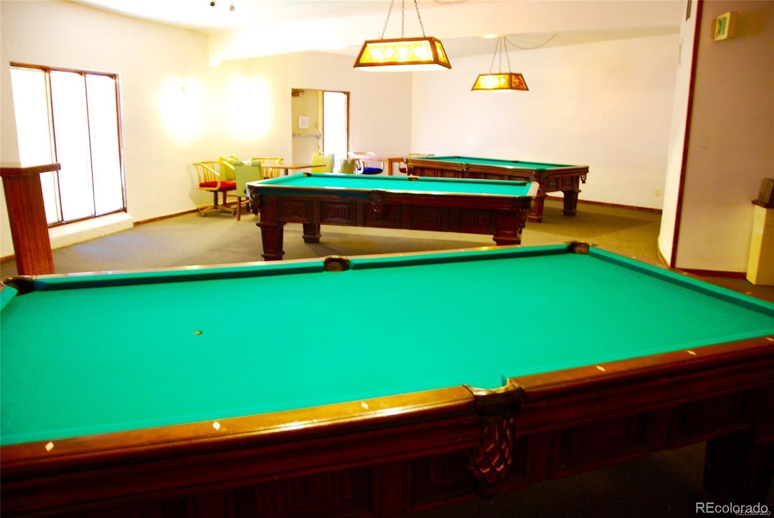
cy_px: 259
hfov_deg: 67.3
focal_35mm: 27
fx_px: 581
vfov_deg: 48.0
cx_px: 387
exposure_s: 1/4
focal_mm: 18
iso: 800
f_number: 3.5
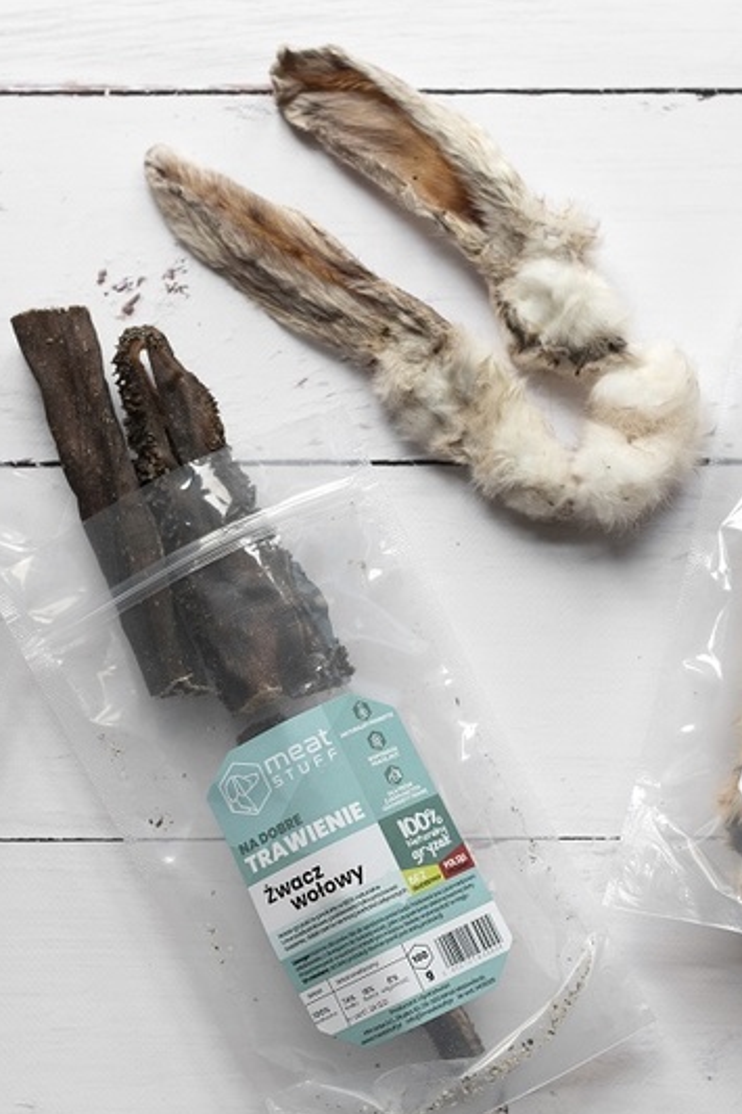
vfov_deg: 21.2
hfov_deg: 14.2
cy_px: 633
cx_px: 259
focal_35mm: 96
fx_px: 2970
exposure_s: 1/125
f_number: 4.5
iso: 320
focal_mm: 50
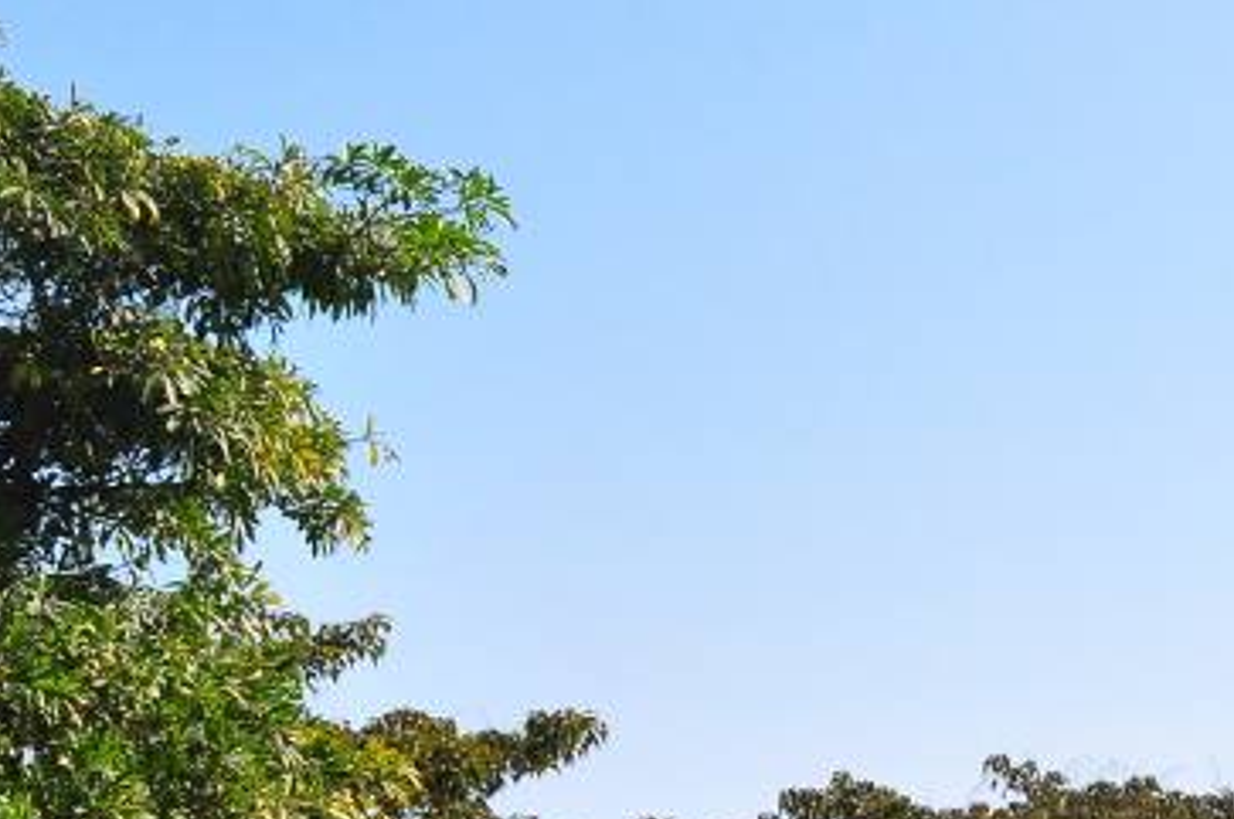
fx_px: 4074
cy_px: 641
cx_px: 1601
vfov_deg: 11.4
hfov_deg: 16.3
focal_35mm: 119
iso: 500
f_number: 9
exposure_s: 1/1000
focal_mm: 24
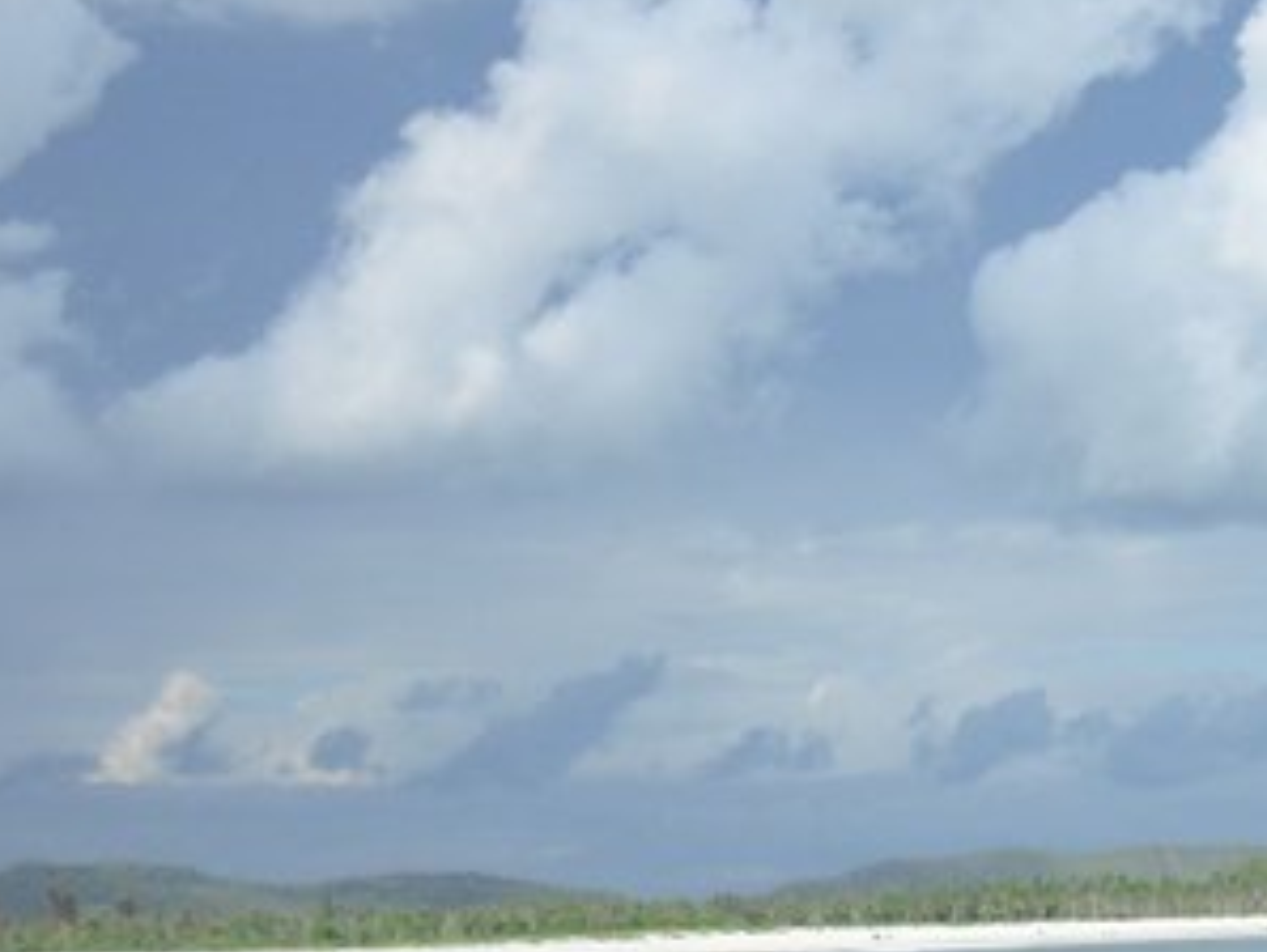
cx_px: 774
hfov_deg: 19.2
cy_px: 752
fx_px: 3736
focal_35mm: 102
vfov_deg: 14.4
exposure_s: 1/320
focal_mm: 6.2
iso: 100
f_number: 8
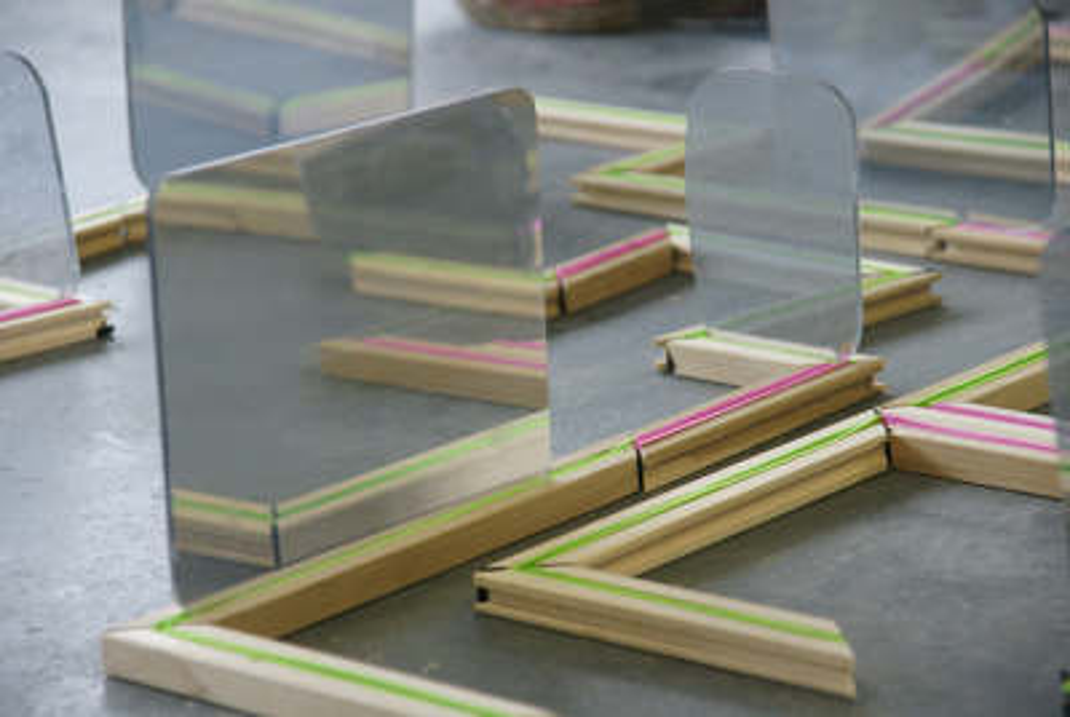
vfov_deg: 10.2
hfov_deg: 15.2
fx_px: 4018
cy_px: 358
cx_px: 535
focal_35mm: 135
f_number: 5.6
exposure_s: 1/40
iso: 800
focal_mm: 90
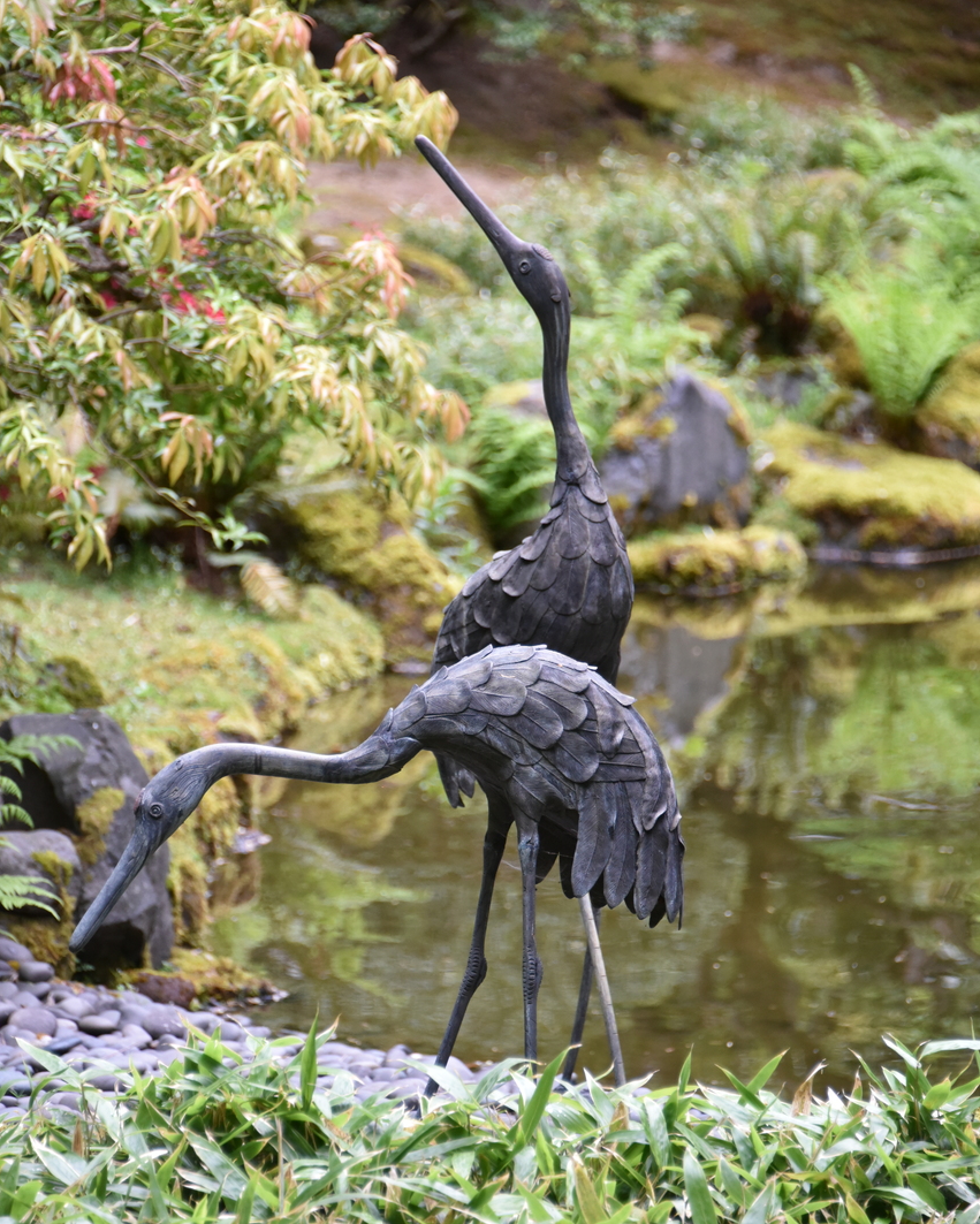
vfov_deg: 8.5
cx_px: 489
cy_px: 669
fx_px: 8190
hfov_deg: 6.8
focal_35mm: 226
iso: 2200
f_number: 5.6
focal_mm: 200
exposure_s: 1/400
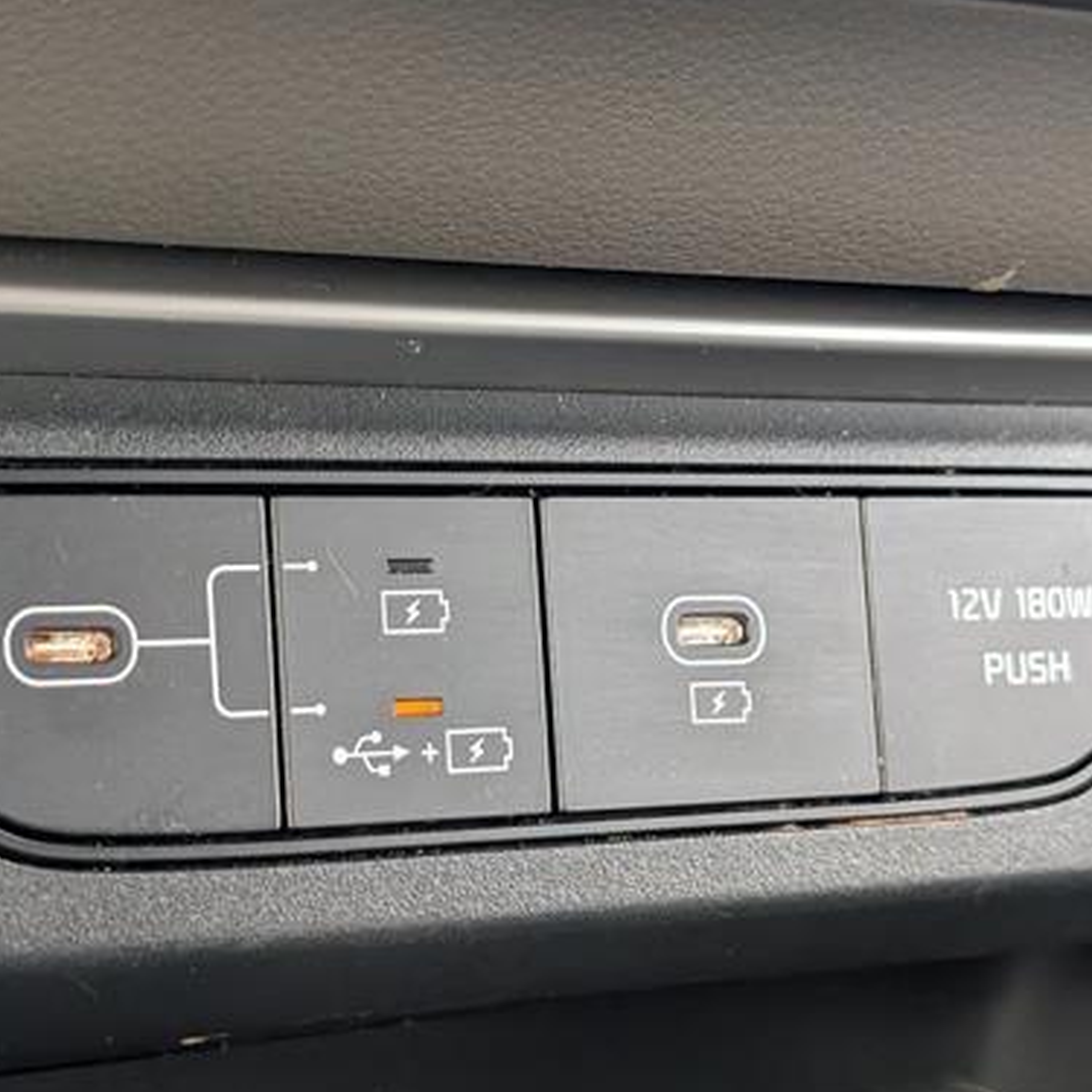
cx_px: 582
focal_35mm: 74
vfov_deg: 23.3
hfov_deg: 23.4
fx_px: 2641
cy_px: 641
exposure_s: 1/357
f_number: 1.68
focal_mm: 6.9
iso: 572
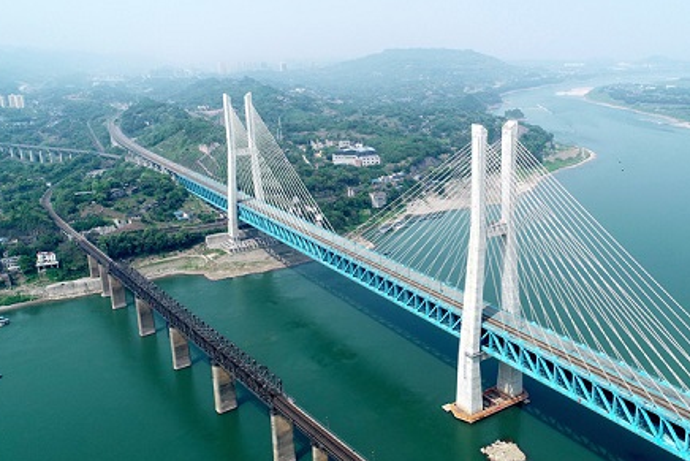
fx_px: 633
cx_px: 426
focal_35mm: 33
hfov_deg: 56.6
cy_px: 227
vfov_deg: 40.0
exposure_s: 1/400
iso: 100
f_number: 5.6
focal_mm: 8.8
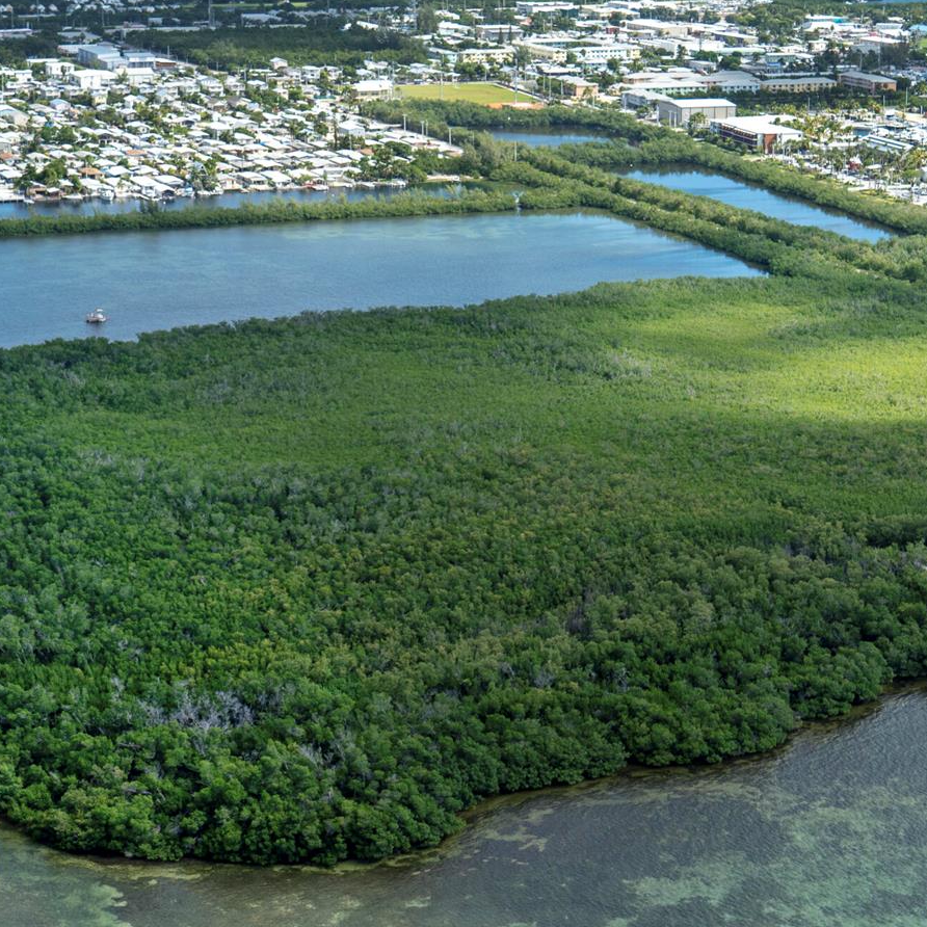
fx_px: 2363
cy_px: 389
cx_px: 494
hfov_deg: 22.2
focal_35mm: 78
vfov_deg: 22.2
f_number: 4
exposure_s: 1/1000
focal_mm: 40
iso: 500
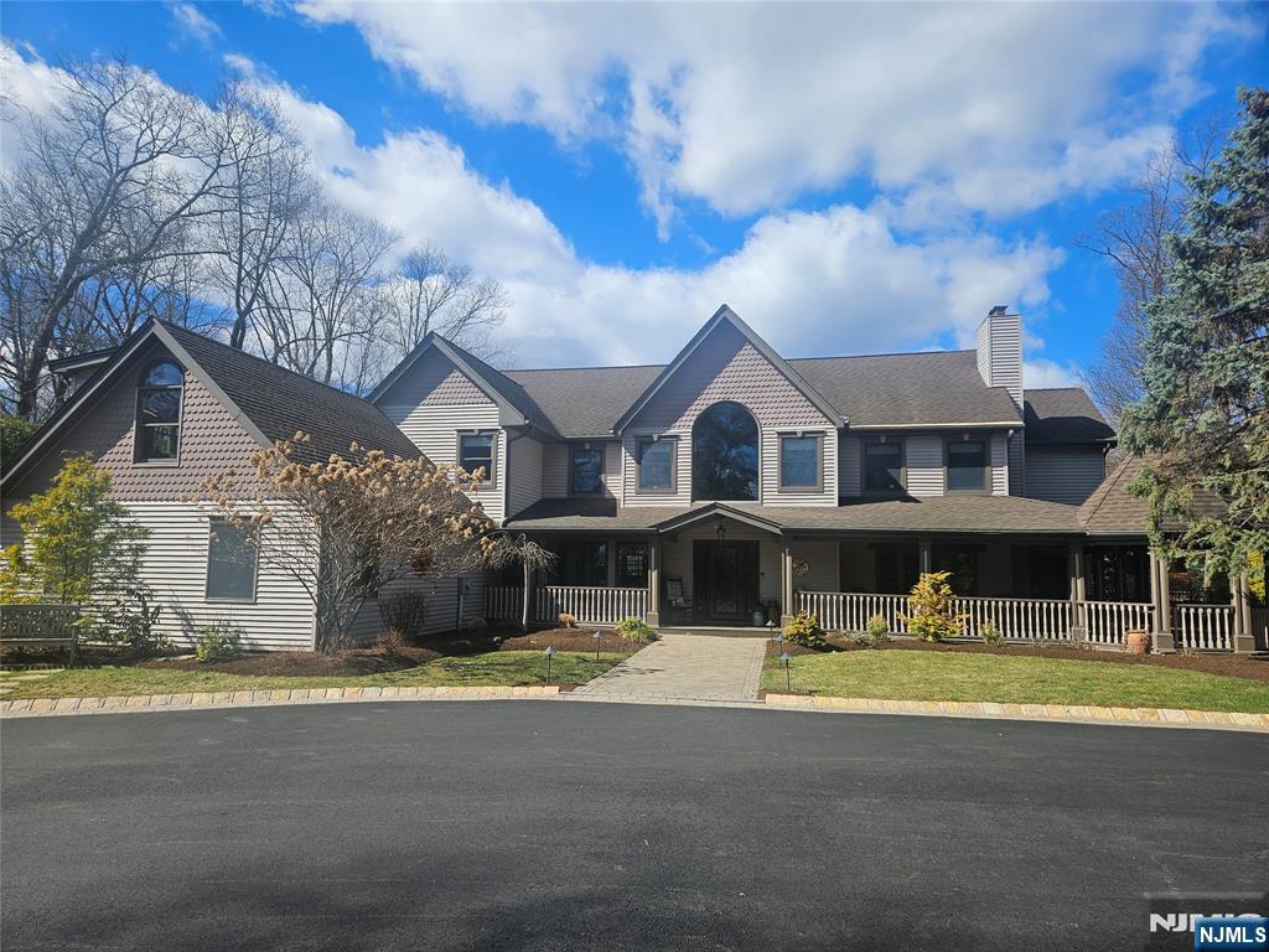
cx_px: 634
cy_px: 476
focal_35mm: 23
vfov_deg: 58.9
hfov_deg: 73.9
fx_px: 843
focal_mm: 5.4
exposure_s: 1/2122
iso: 25
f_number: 1.8
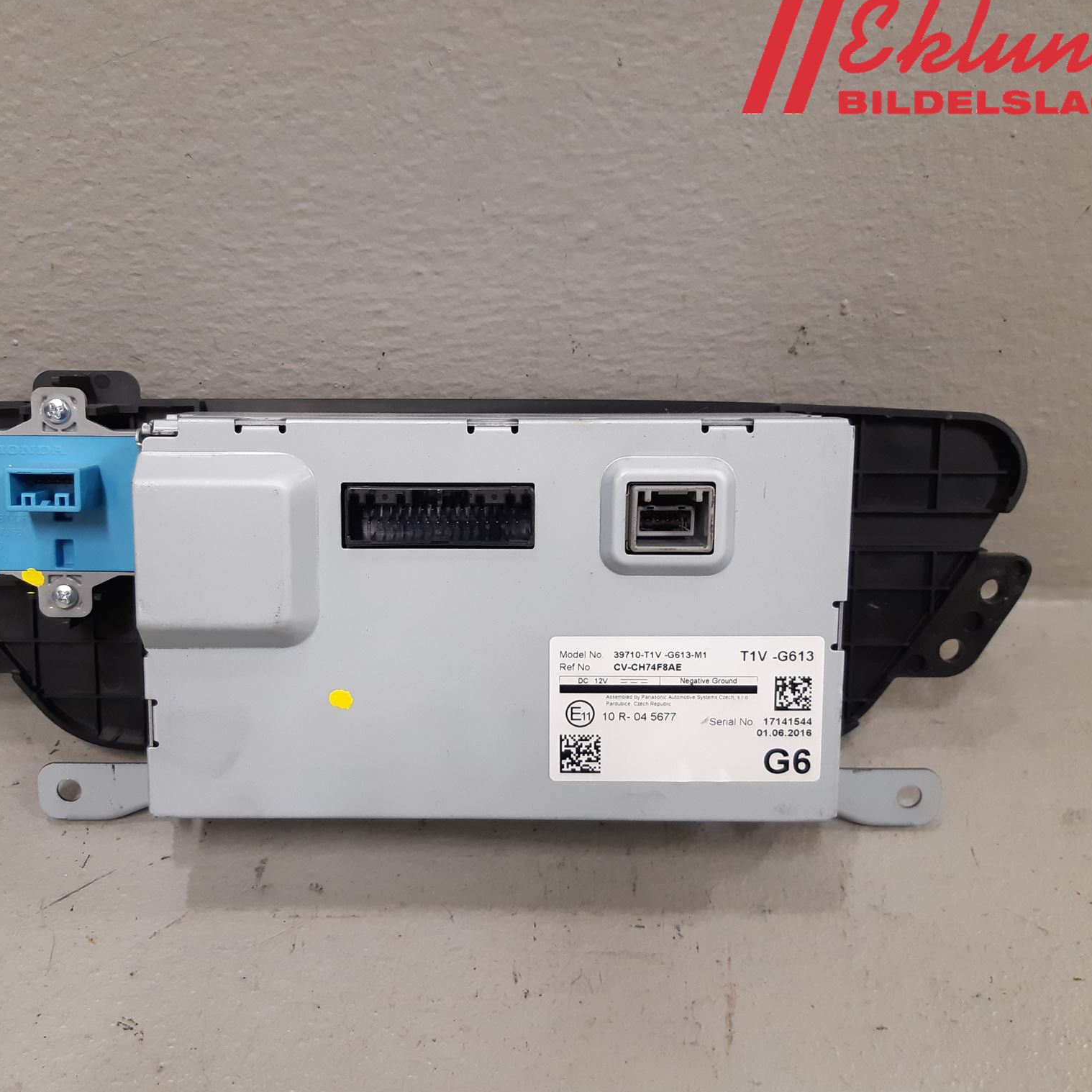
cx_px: 447
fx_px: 1106
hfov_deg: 52.2
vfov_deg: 52.5
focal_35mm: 31
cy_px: 545
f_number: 1.7
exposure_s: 1/50
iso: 200
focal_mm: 3.93
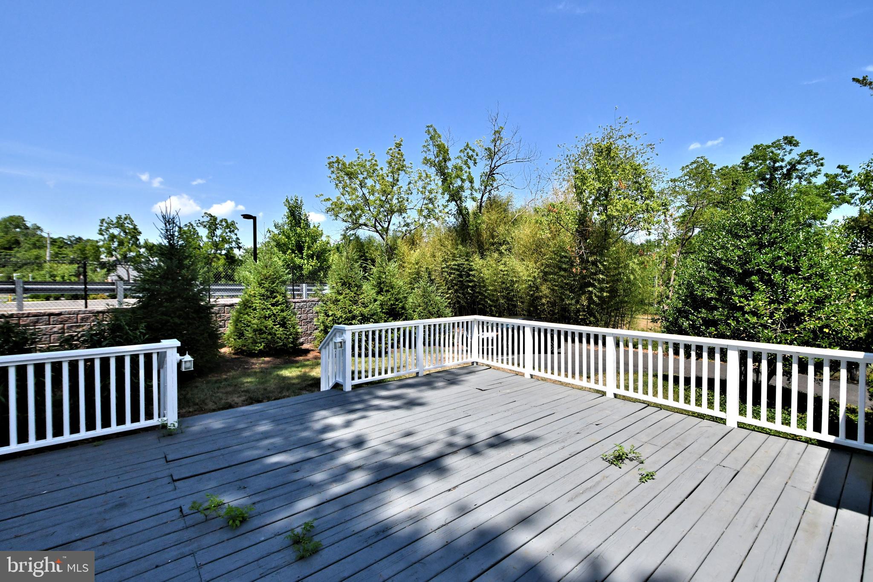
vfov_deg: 77.3
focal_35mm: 15
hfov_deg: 100.4
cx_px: 436
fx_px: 364
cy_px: 291
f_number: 5.6
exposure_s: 1/8000
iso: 1000
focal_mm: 10
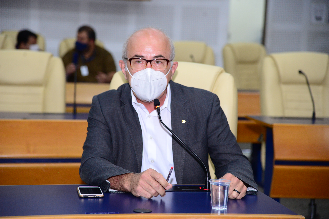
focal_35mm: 98
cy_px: 110
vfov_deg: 14.0
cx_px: 164
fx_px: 896
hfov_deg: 20.8
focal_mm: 98
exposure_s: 1/125
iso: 2000
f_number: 4
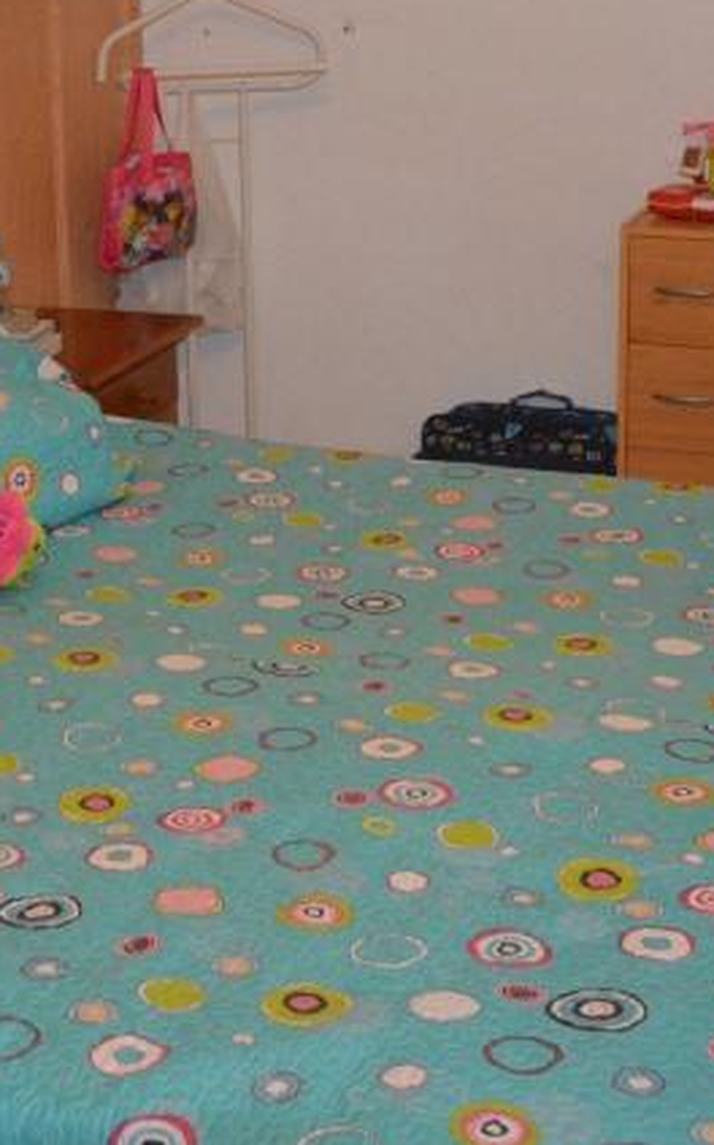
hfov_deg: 17.5
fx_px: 2306
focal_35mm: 74
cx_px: 146
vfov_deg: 27.3
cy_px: 234
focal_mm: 20
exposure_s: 1/60
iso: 3200
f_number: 5.6
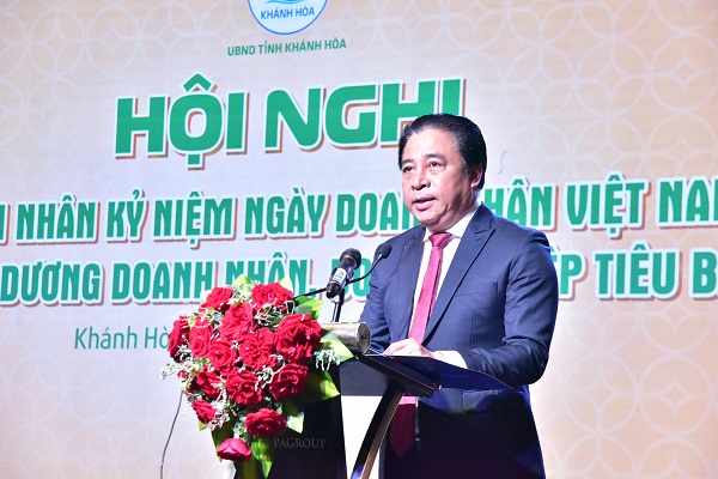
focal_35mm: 110
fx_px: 2194
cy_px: 240
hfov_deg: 18.6
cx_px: 359
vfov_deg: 12.5
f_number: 8
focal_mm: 110
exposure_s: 1/125
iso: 6400
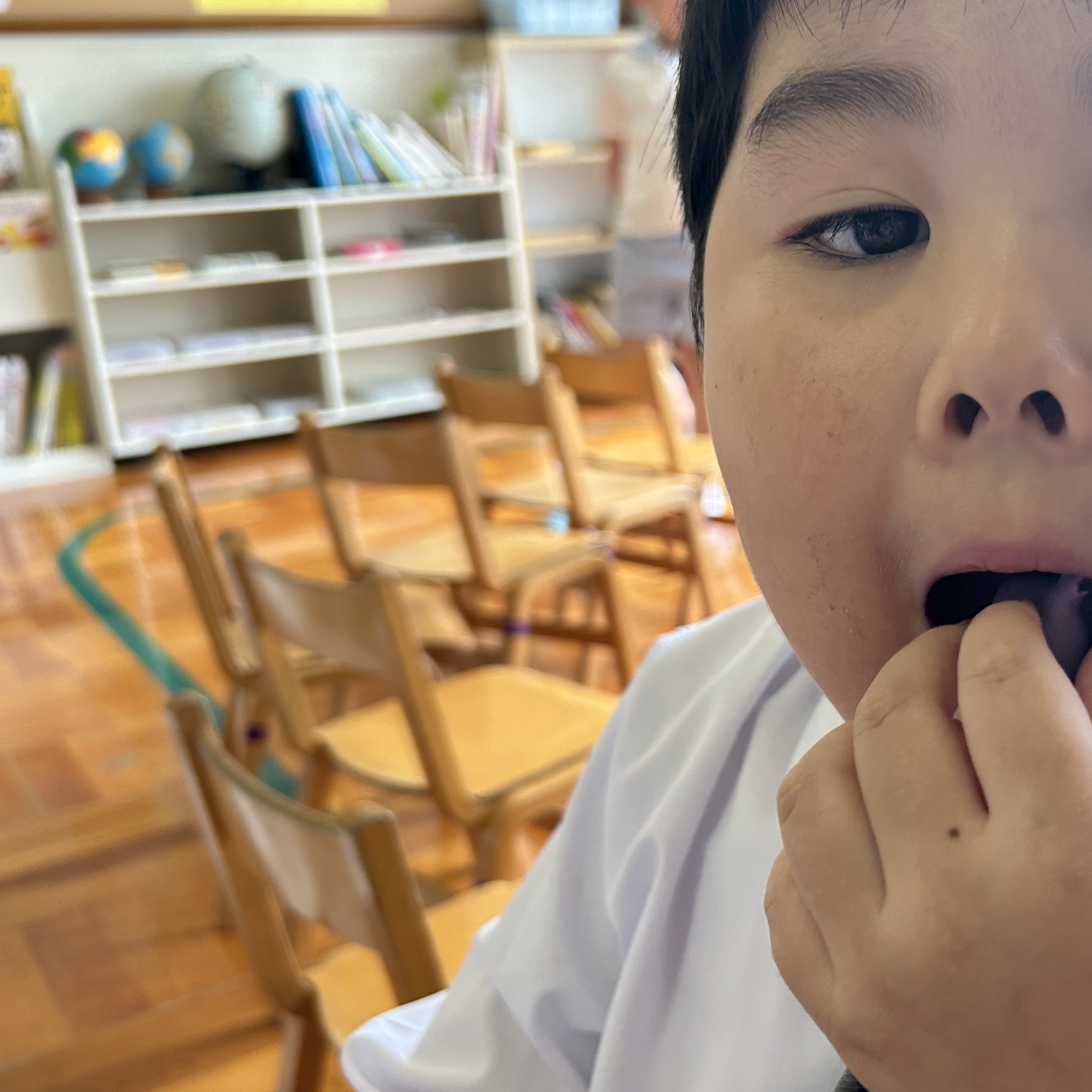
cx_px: 893
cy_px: 564
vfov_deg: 40.9
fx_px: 1463
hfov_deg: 39.1
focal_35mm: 41
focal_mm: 5.7
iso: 100
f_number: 1.5
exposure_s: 1/120
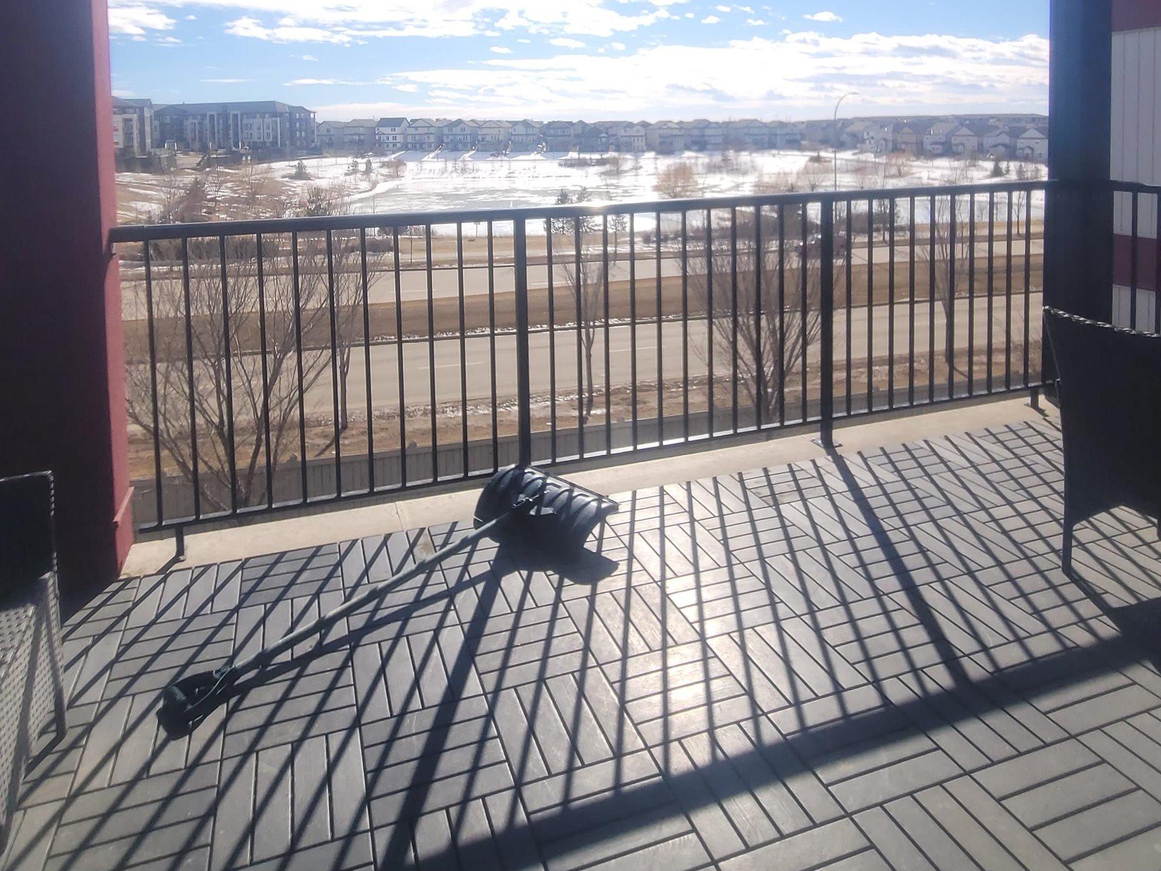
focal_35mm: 22
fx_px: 738
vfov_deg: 56.4
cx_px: 569
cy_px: 167
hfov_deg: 76.4
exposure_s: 1/2000
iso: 64
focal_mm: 2.2
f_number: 2.2
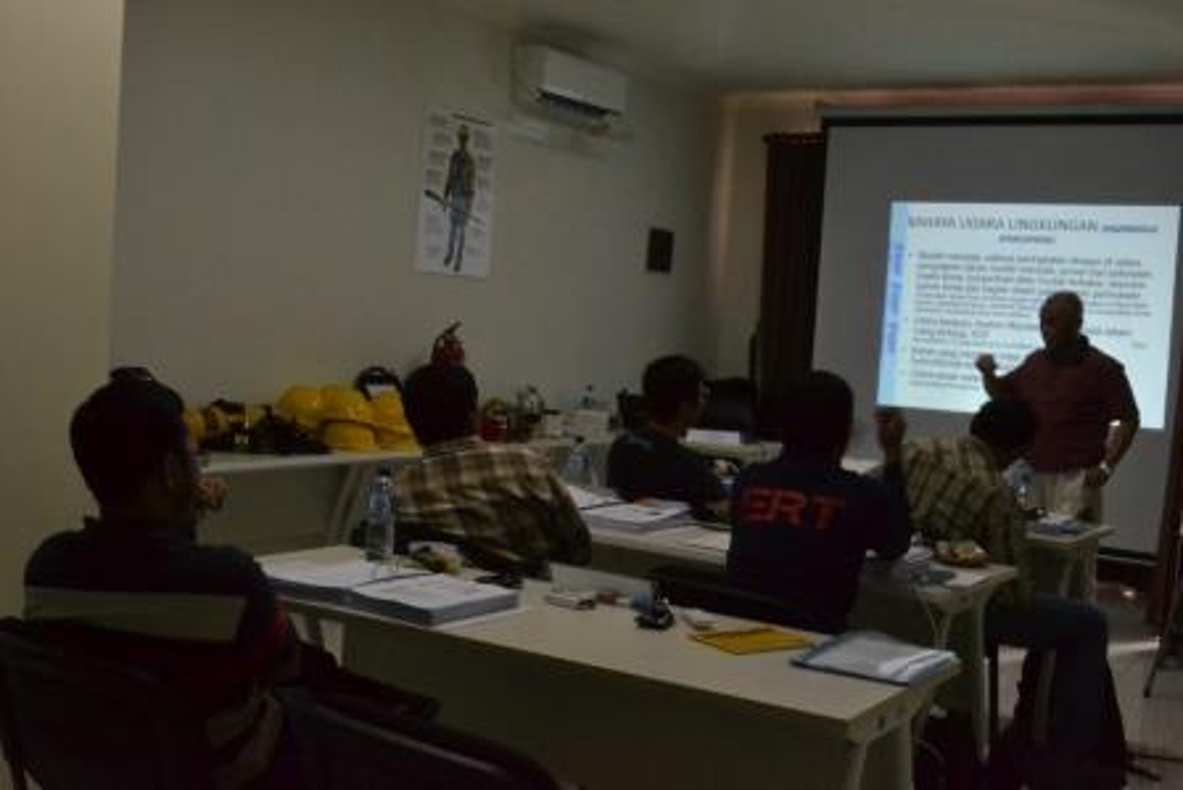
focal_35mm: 44
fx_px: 1430
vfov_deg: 30.9
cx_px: 592
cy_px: 395
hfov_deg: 44.9
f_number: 29
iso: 3200
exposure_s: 1/13
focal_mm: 29
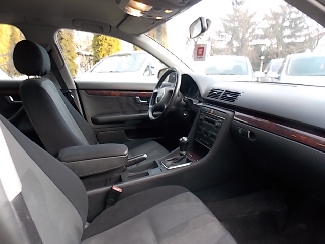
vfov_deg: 58.9
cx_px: 162
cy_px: 122
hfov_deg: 73.9
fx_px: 216
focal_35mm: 23
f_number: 3.1
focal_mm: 4
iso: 100
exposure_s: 1/30
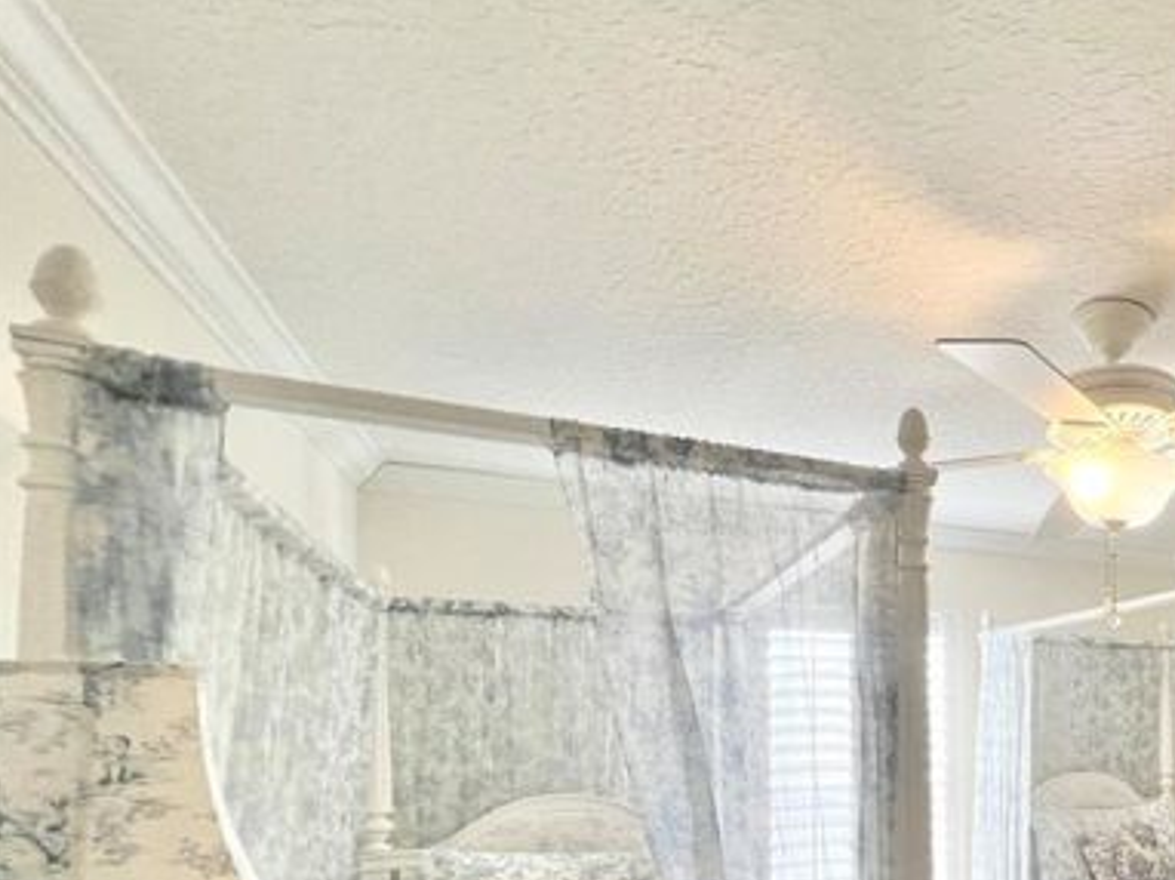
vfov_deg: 52.9
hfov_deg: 60.0
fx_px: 814
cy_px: 708
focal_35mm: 24
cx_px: 1072
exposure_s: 1/120
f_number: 1.8
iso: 100
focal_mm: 1.57
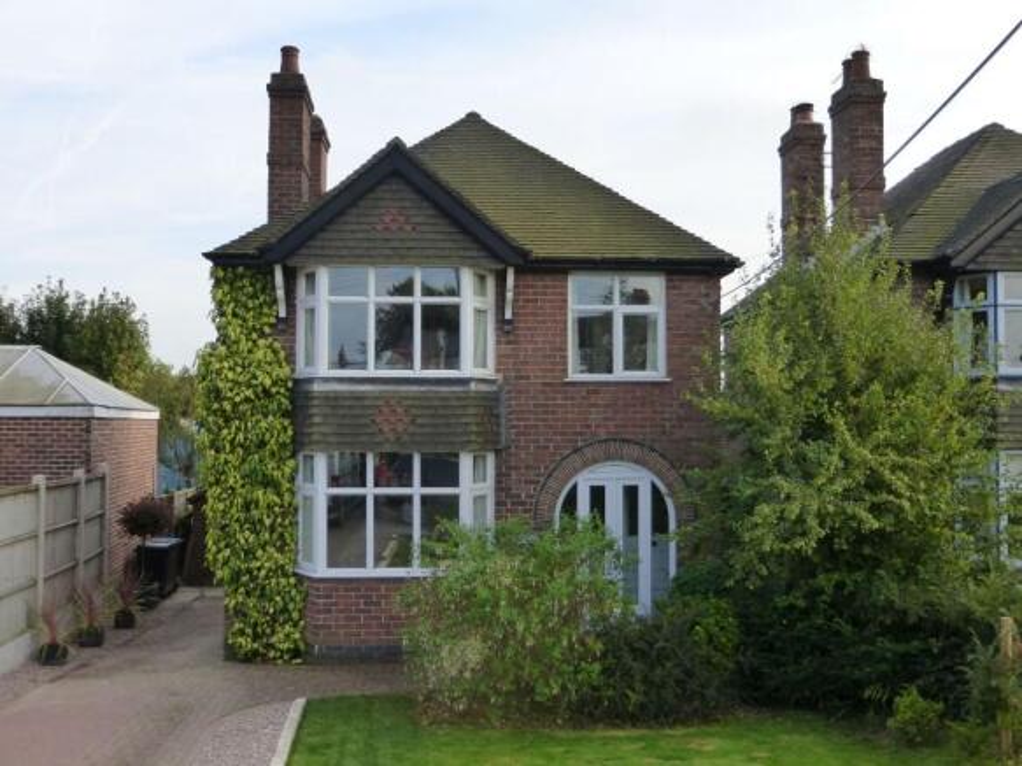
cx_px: 511
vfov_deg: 40.7
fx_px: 1033
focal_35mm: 35
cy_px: 383
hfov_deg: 52.6
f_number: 3.7
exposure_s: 1/250
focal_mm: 6.1
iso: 200
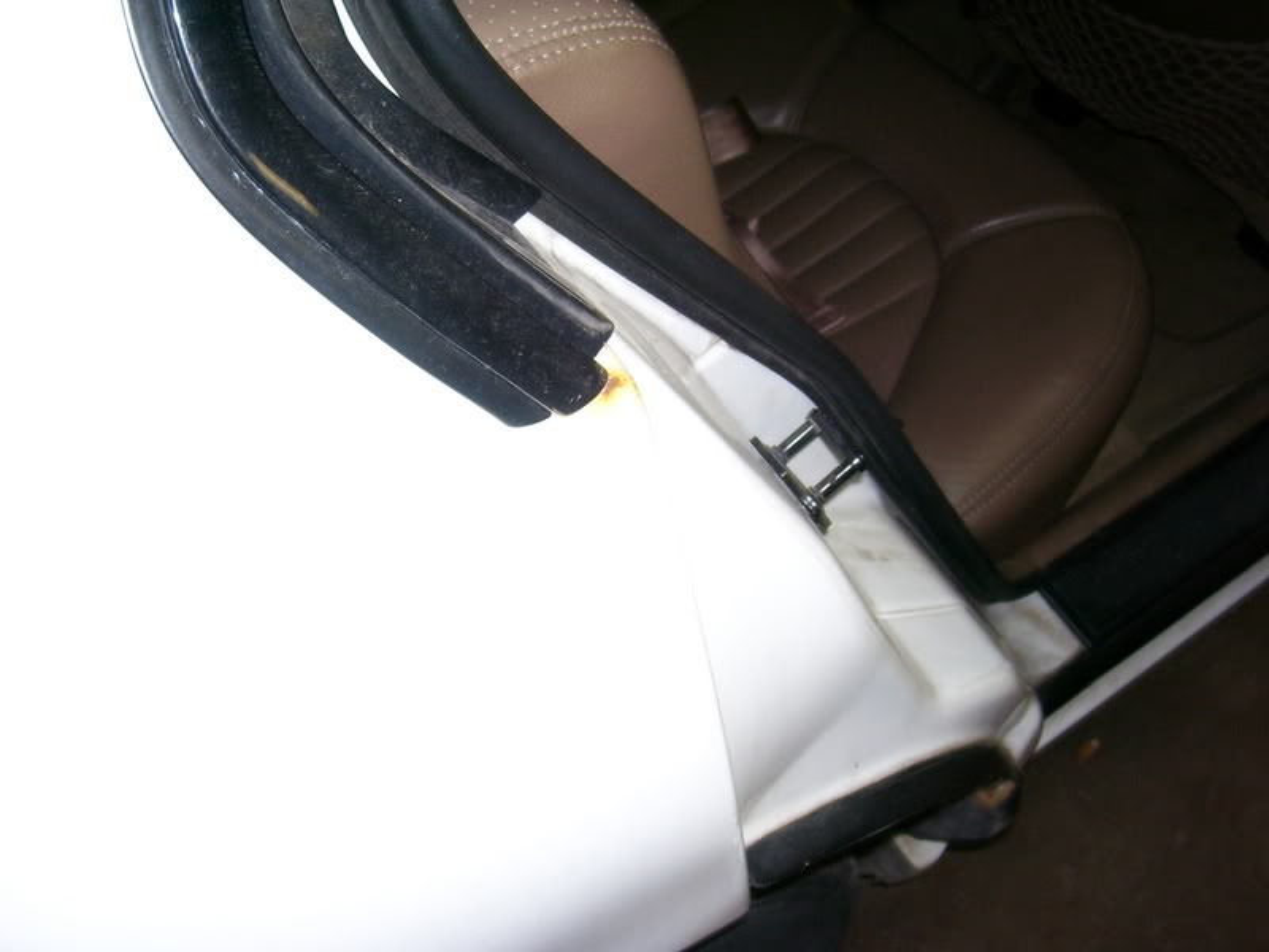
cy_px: 476
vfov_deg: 41.8
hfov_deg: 54.0
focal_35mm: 34
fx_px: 1246
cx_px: 634
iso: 125
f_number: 2.7
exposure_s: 1/60
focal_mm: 5.6
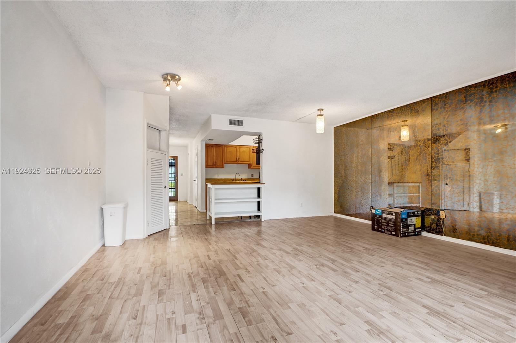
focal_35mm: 16
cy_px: 172
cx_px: 258
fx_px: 229
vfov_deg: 73.7
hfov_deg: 96.8
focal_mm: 16
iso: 1600
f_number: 4
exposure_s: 1/100
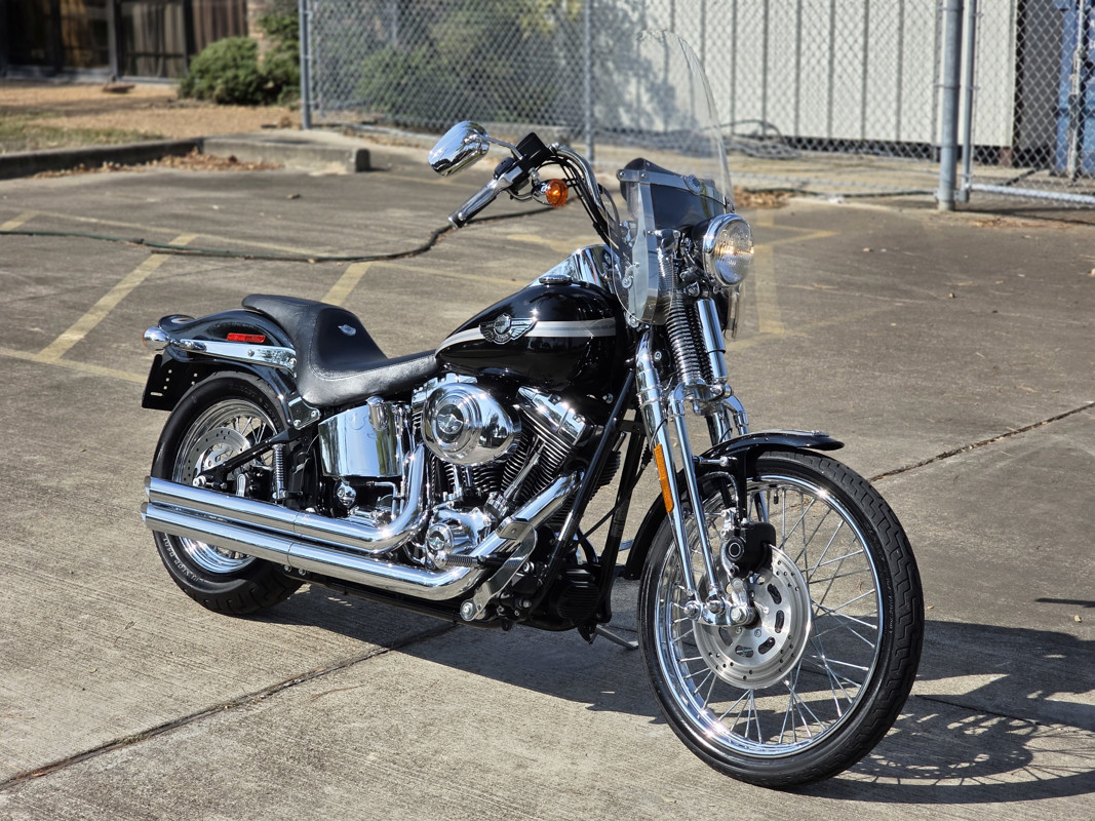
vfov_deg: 21.3
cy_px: 410
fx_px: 2182
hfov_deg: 28.2
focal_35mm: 69
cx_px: 548
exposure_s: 1/2289
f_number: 2.4
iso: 50
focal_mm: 7.9
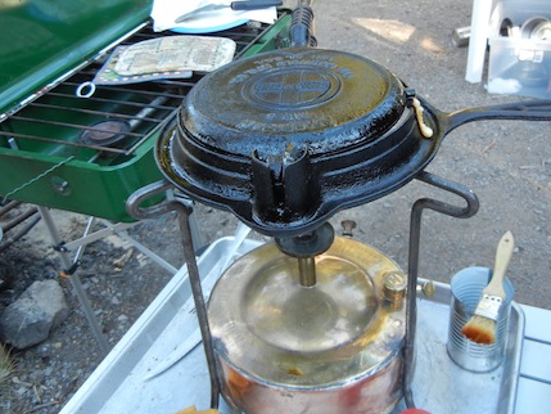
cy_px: 170
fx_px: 573
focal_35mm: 36
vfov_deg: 39.5
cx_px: 295
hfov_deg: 51.3
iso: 160
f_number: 3.5
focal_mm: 5.4
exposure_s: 1/48.7
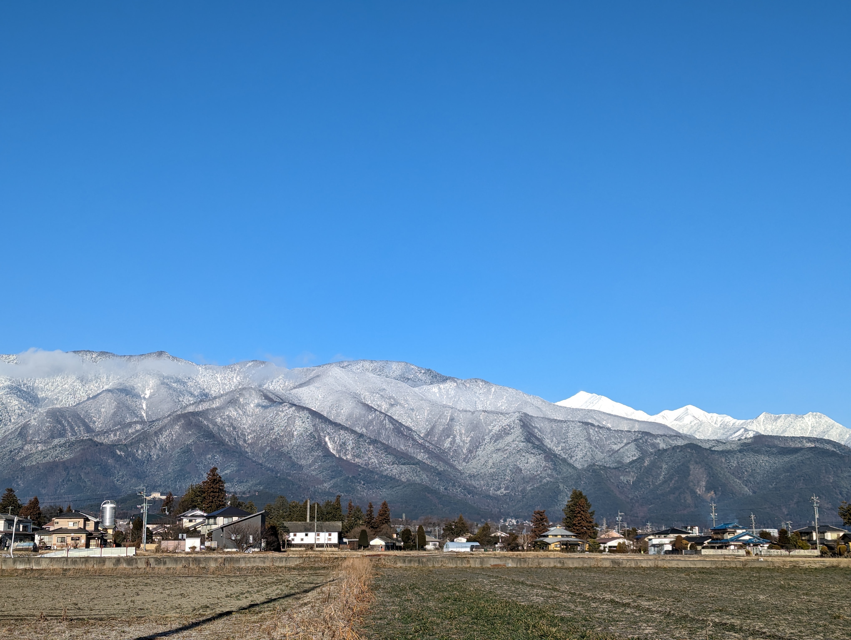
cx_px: 426
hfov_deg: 39.6
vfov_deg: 30.3
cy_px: 320
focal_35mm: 48
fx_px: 1182
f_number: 1.85
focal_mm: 6.81
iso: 46
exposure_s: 1/2451
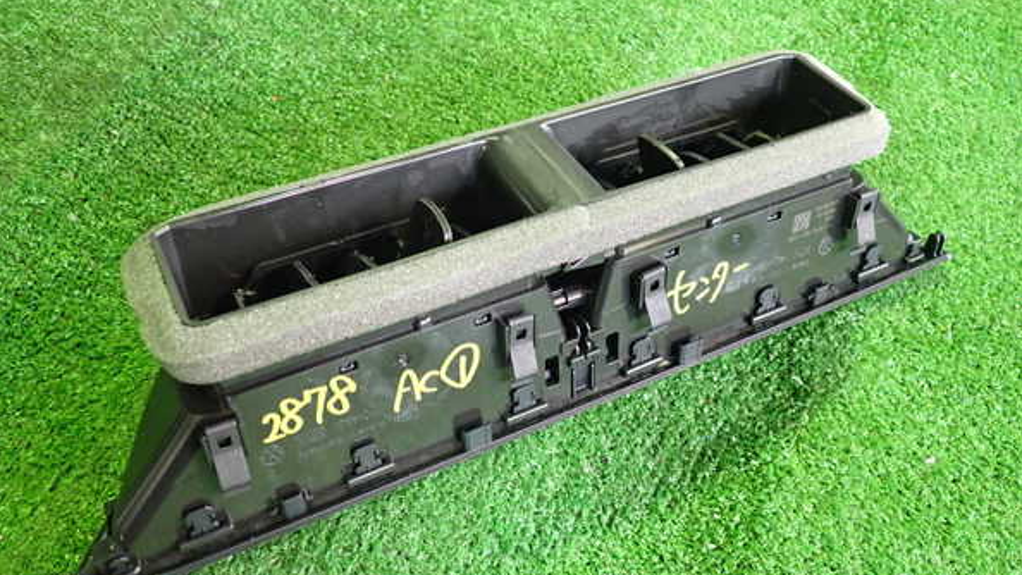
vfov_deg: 35.6
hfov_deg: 59.5
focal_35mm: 33
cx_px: 513
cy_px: 327
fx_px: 894
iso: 500
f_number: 2.3
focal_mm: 5.4
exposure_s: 1/30
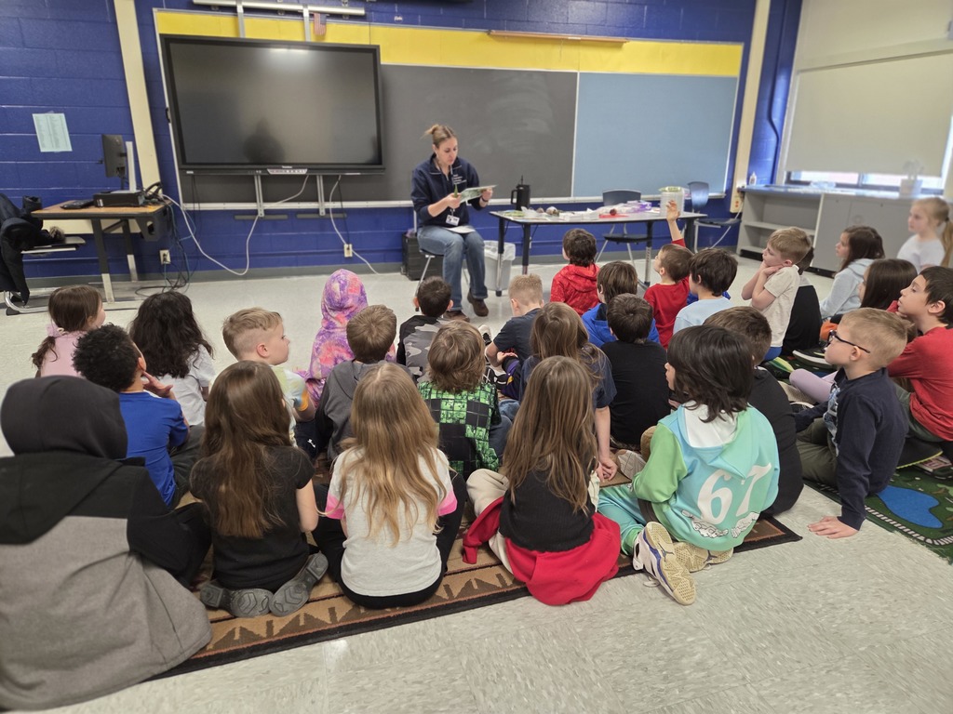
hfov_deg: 73.9
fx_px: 633
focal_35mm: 23
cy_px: 357
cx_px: 476
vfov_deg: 58.9
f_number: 1.8
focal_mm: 5.4
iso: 320
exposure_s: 1/120
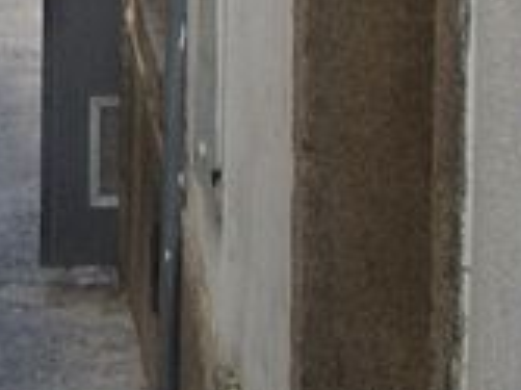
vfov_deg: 6.6
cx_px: -184
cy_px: -512
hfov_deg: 9.0
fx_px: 3234
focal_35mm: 215
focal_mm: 5.8
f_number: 2.6
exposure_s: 1/80
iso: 50
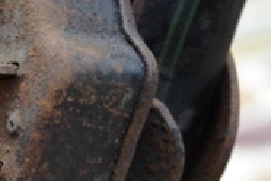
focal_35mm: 289
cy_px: 331
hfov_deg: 7.1
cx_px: 47
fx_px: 2173
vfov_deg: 4.7
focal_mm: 35
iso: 400
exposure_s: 1/25
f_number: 5
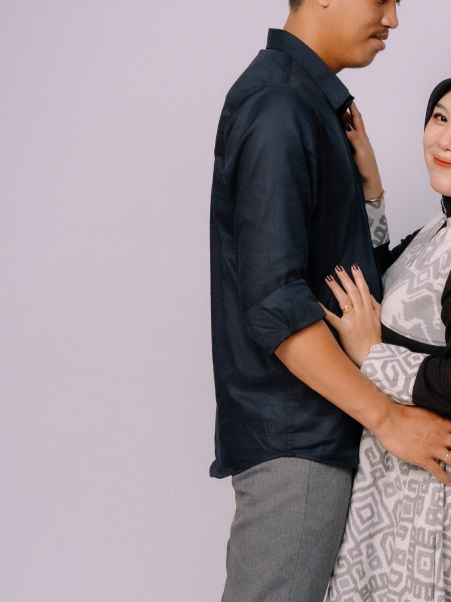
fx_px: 1651
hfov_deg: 15.4
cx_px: 416
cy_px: 356
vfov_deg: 20.6
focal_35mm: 95
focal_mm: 35
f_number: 4
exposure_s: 1/125
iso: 500
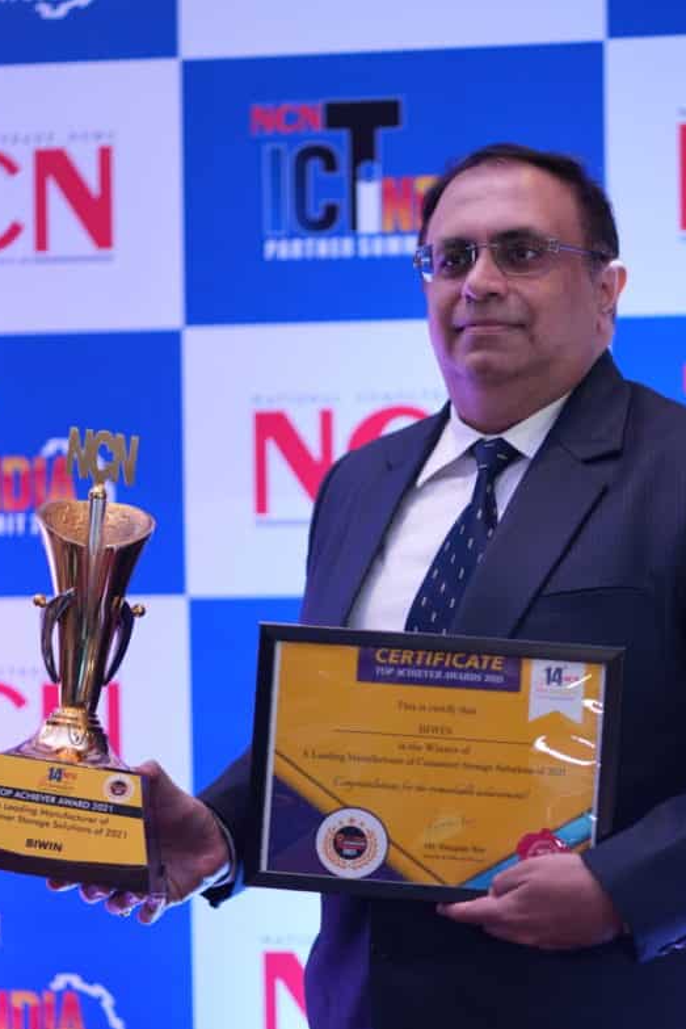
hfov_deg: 12.3
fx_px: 3171
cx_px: 431
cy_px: 503
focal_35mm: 111
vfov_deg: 18.4
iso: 500
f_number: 1.8
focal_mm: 85
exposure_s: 1/160
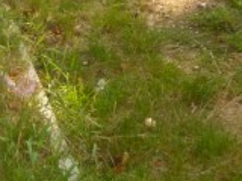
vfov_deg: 13.1
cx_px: -204
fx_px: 783
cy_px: 21
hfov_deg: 15.1
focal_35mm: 112
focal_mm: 5
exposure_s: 1/400
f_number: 3.3
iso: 200
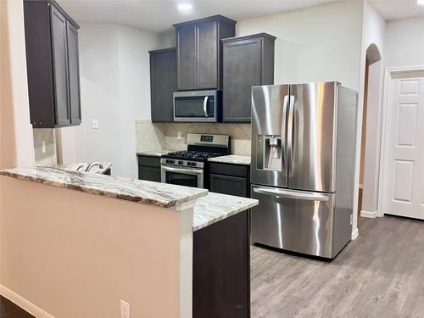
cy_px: 159
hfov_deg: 63.4
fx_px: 343
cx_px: 212
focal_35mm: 28
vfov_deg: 49.7
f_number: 1.8
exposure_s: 1/60
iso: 250
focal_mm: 3.99
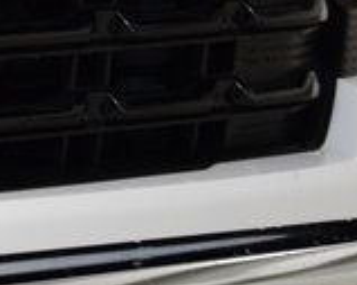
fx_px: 2988
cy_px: -46
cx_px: -234
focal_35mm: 283
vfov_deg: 5.4
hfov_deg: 6.7
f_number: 6.3
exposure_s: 1/60
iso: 1600
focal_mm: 50
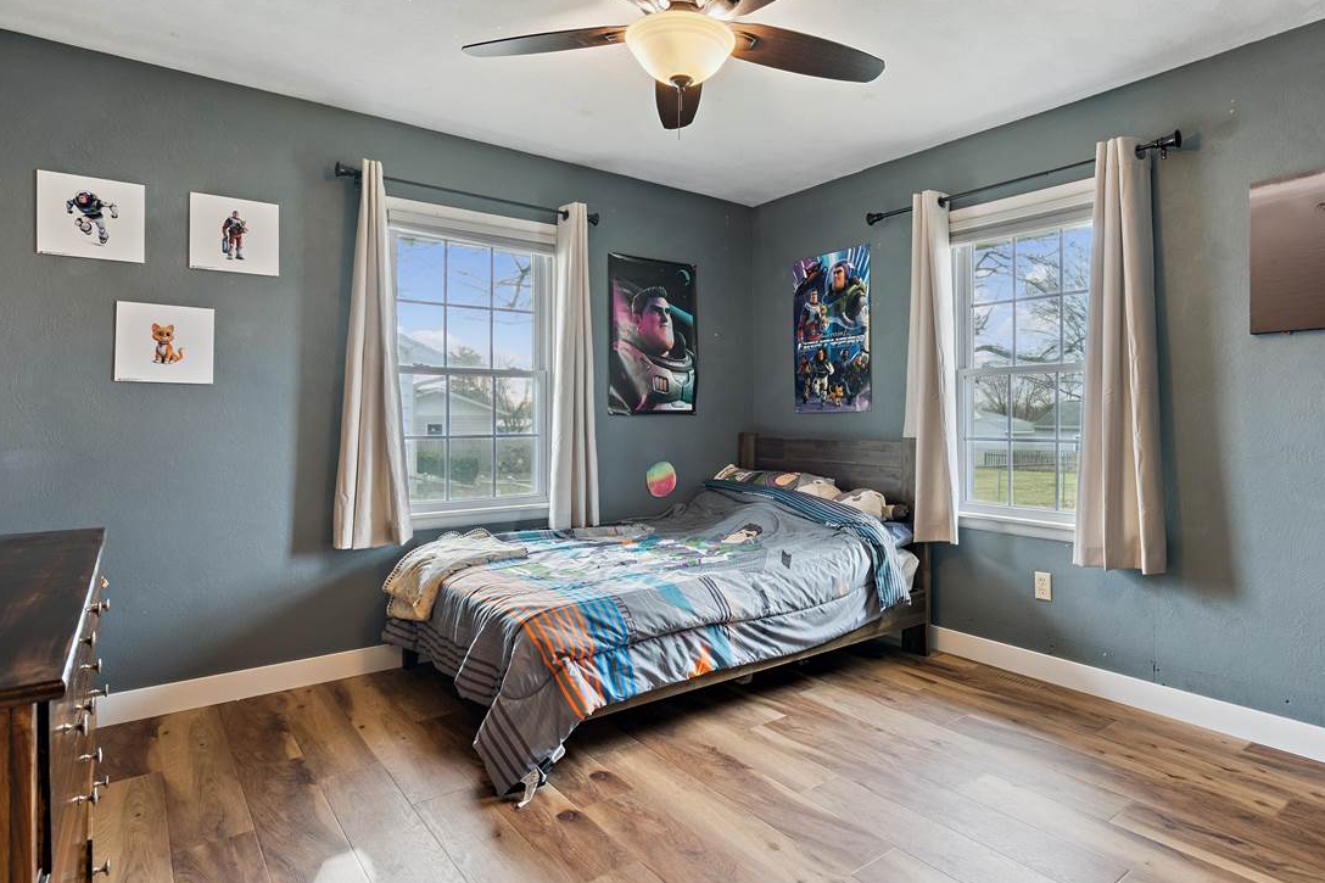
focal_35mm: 20
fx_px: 736
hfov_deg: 83.6
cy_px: 426
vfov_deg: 61.9
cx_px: 744
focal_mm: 17
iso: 400
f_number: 8
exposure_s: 1/10
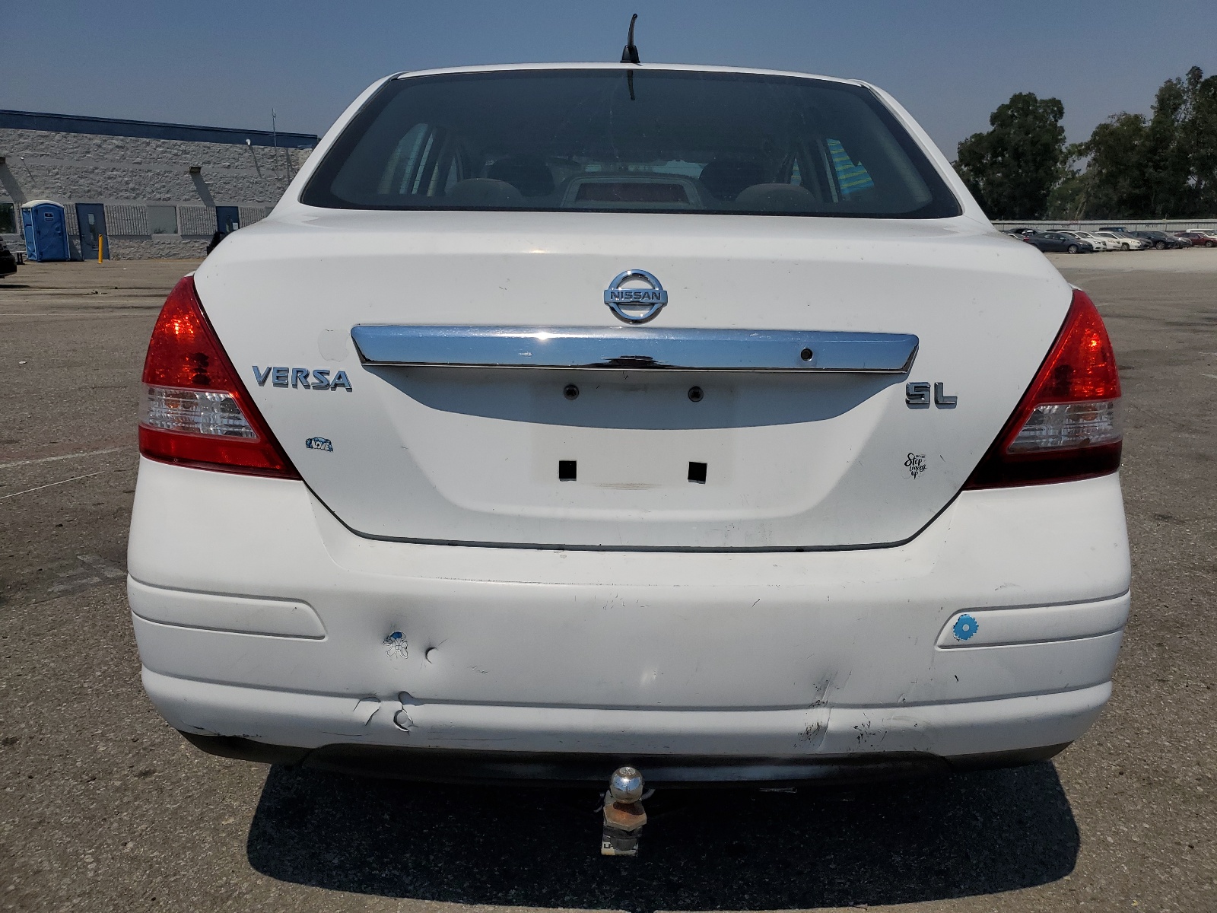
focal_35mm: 26
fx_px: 914
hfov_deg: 67.3
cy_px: 456
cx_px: 608
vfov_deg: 53.1
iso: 50
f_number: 1.5
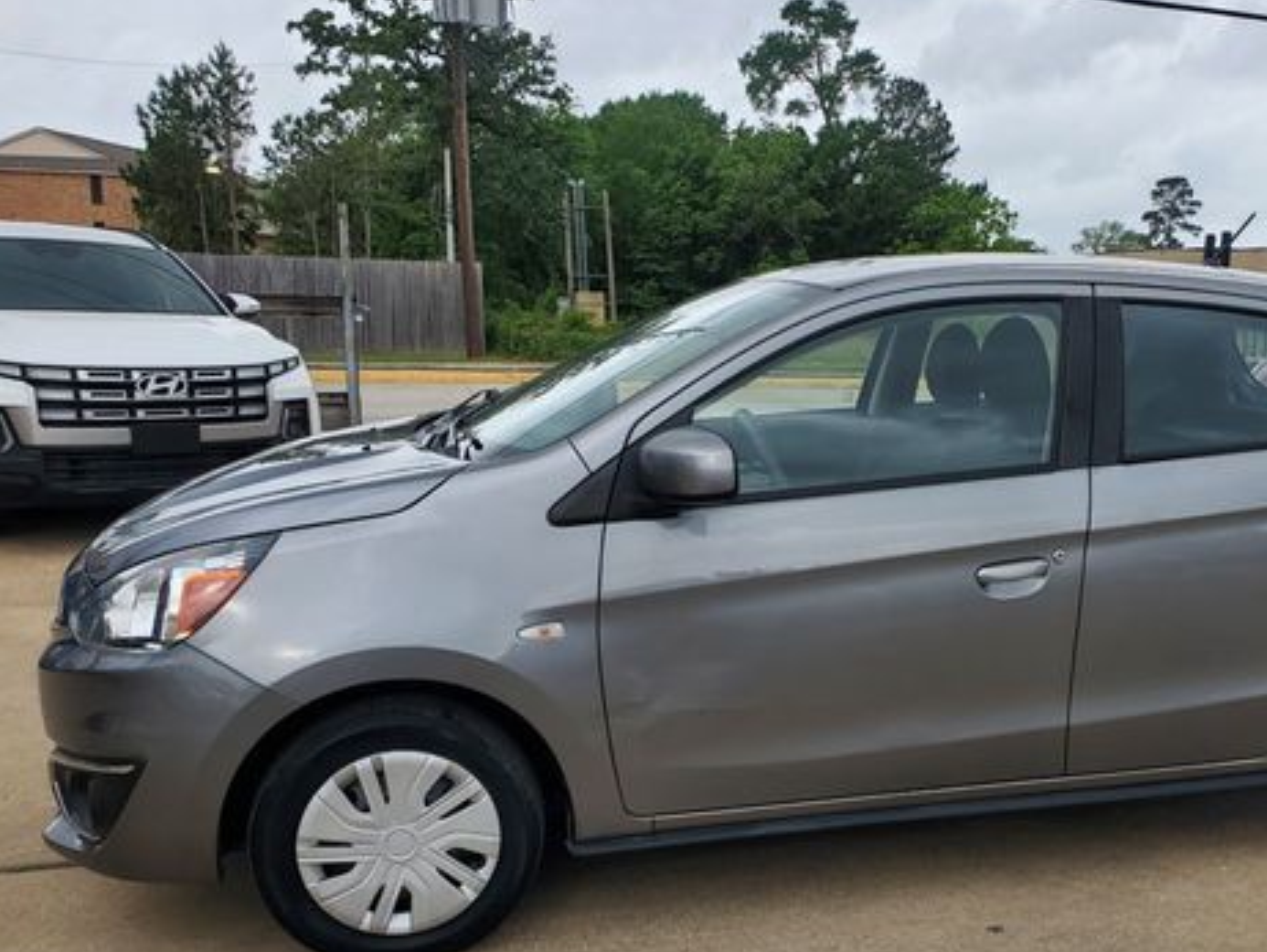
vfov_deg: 39.5
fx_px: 1318
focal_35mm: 36
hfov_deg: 50.3
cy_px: 584
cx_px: 853
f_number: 2.4
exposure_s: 1/226
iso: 50
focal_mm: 4.3
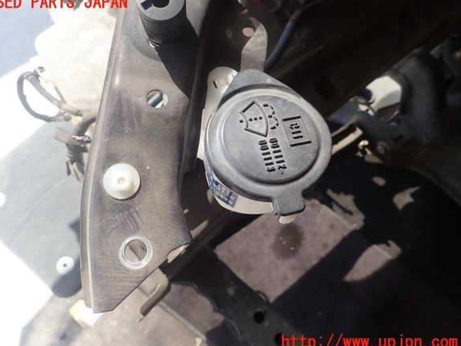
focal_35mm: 26
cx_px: 222
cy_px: 173
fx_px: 346
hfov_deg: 67.3
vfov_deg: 53.1
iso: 100
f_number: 2.8
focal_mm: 4.5
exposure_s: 1/125
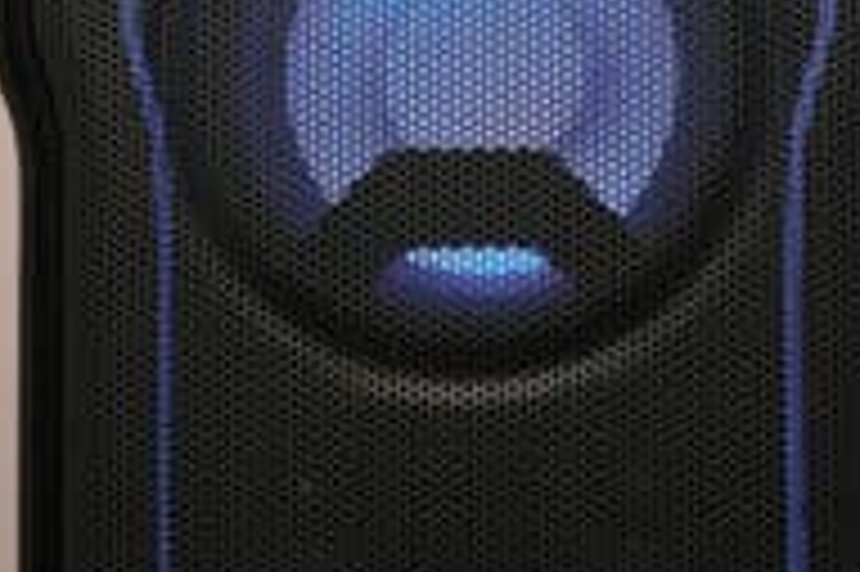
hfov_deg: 13.4
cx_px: 491
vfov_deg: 8.9
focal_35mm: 153
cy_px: 140
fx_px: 3652
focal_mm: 50
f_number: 7.1
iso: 3200
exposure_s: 1/75
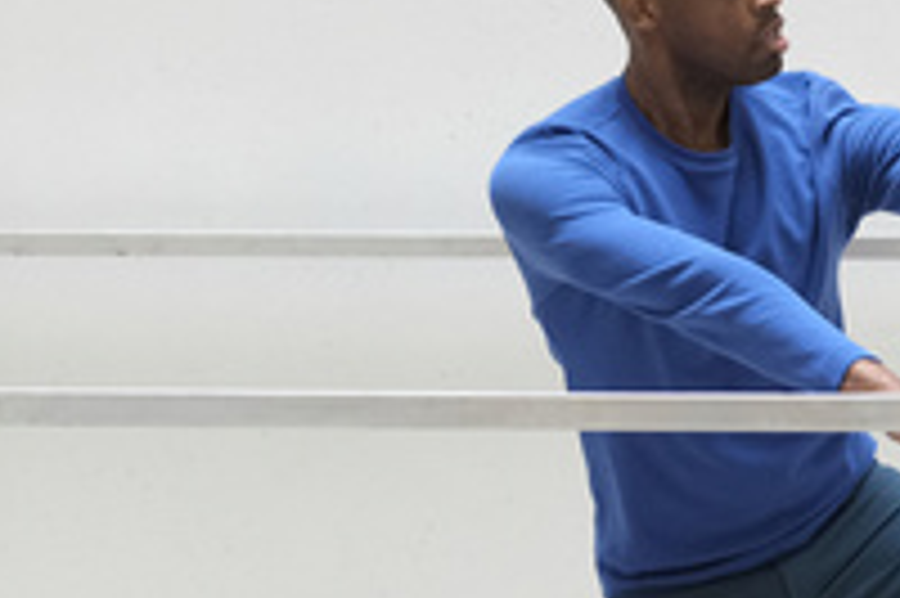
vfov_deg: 6.7
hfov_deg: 10.1
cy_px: 360
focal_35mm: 204
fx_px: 5096
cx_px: 693
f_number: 2.5
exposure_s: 1/500
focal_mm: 35
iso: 1600
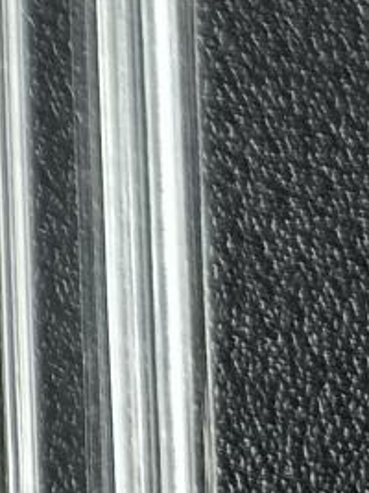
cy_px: -633
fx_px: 2304
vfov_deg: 10.7
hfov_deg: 8.0
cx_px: -712
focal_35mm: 162
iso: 896
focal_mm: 5.31
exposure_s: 1/50
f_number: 1.7
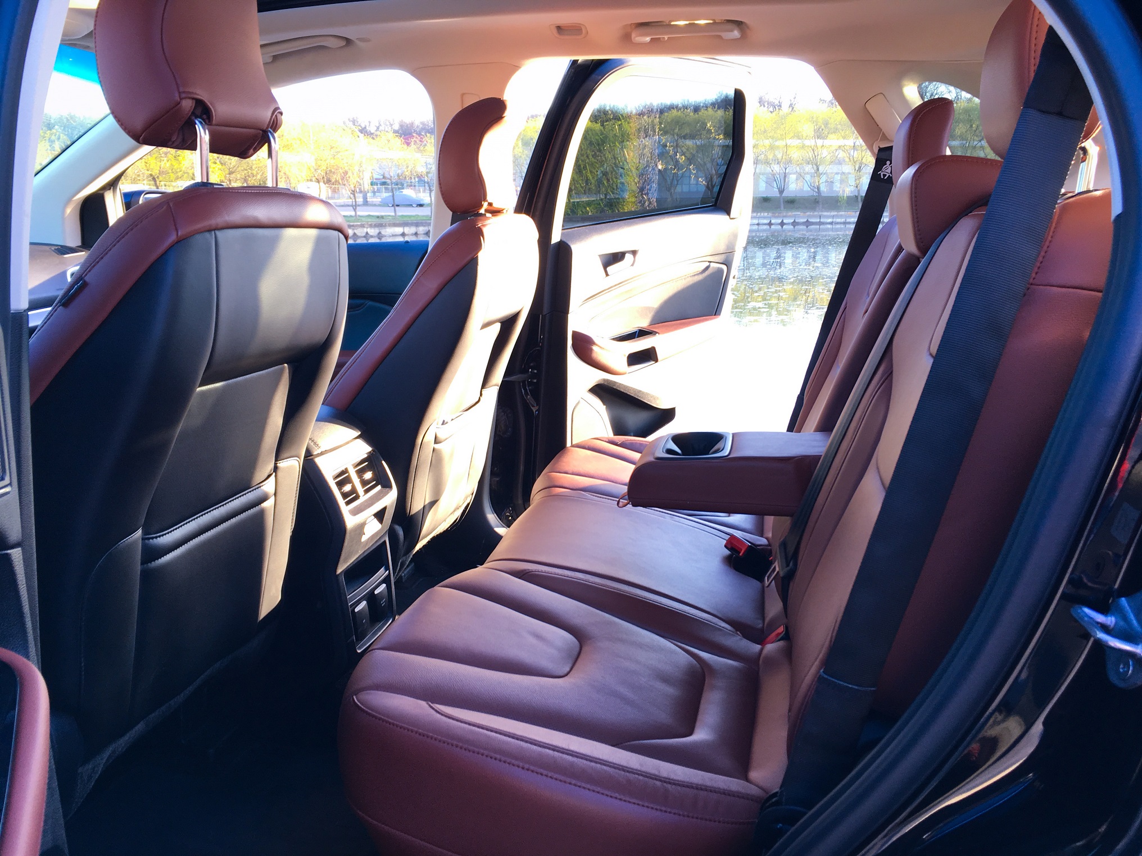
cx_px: 571
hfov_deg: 61.7
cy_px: 428
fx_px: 957
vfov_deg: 48.2
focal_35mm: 29
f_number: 2.2
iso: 25
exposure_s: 1/50
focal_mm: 4.15
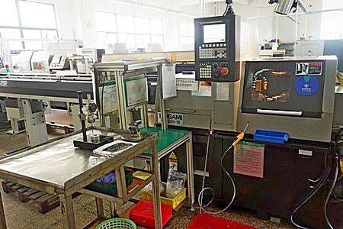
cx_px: 172
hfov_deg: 65.5
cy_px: 114
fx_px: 267
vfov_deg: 46.4
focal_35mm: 28
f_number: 3.5
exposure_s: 1/50
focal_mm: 28
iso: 1000
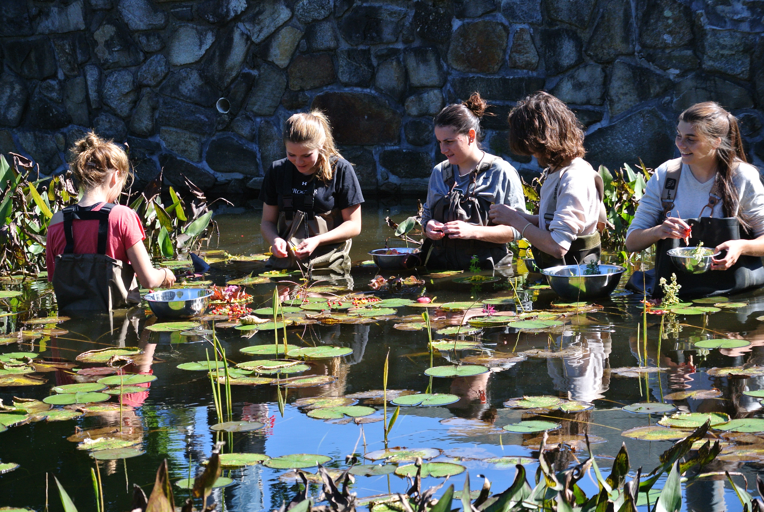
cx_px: 382
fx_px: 2720
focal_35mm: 128
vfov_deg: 10.7
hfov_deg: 16.0
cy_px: 256
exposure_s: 1/500
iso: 180
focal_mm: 47.5
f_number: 4
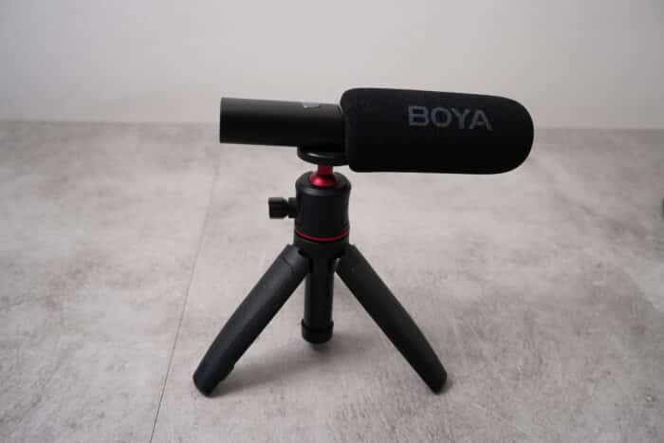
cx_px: 332
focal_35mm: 35
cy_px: 222
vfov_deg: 37.9
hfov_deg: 54.4
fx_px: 646
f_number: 8
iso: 4000
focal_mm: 35
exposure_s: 1/640
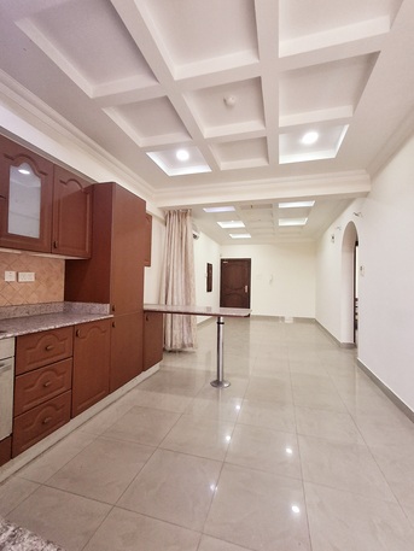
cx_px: 207
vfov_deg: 94.5
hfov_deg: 78.1
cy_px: 276
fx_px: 255
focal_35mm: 16
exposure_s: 1/50
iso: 200
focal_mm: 1.64
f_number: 2.2
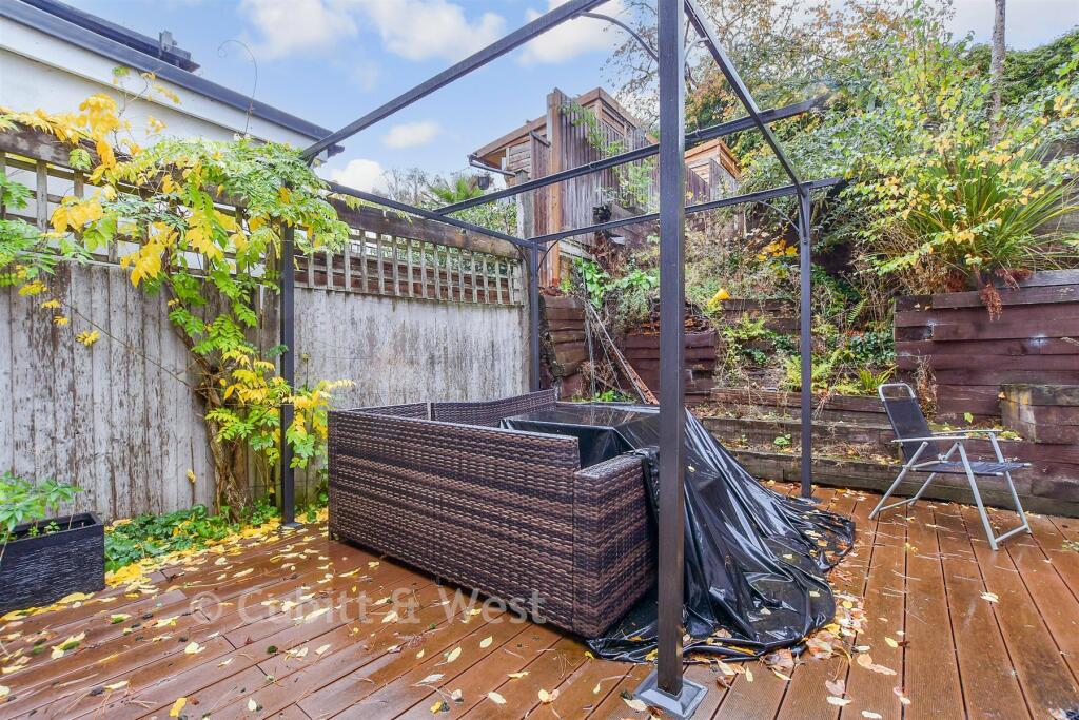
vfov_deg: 77.3
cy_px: 360
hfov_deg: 100.4
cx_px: 540
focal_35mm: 15
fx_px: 450
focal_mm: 10
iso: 160
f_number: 8
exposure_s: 1/20
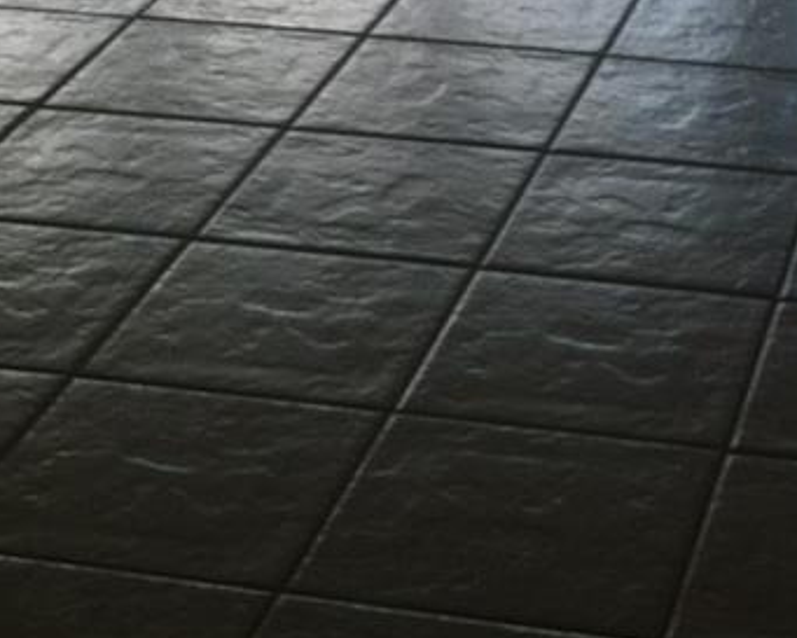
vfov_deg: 12.1
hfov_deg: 15.9
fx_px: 2831
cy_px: -402
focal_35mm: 120
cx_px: 598
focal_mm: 3.85
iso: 80
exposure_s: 1/190
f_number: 2.8
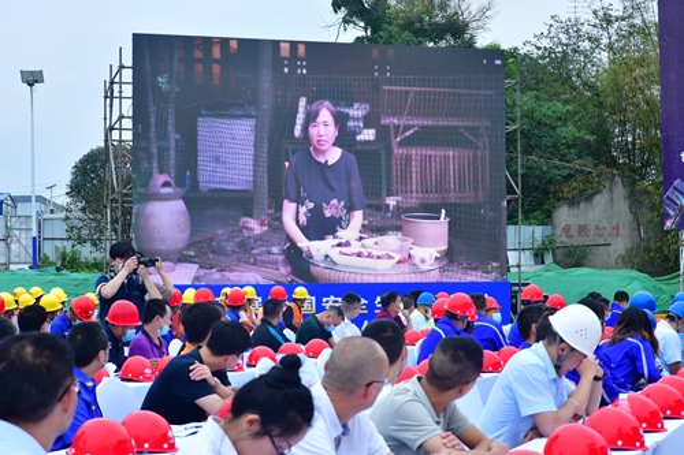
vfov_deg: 19.4
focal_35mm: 70
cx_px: 342
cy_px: 228
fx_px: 1329
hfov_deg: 28.9
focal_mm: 70
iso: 500
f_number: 11
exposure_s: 1/125
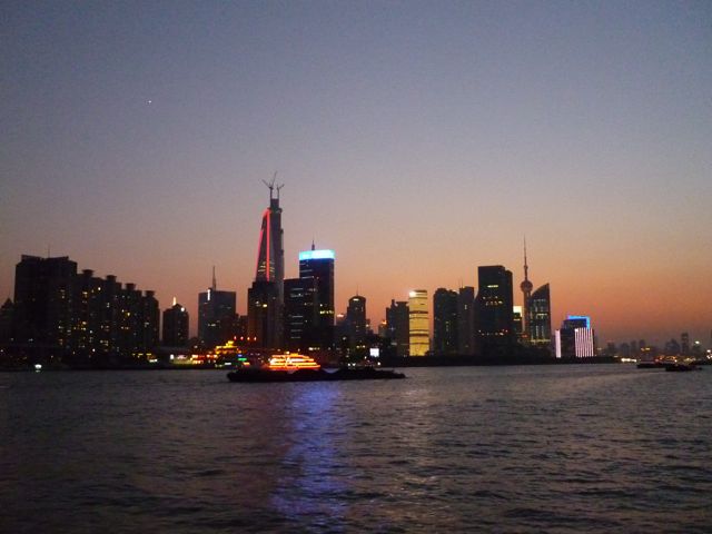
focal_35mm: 33
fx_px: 679
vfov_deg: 42.9
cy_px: 267
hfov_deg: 55.4
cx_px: 356
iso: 800
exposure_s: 1/15
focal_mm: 5.5
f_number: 2.8
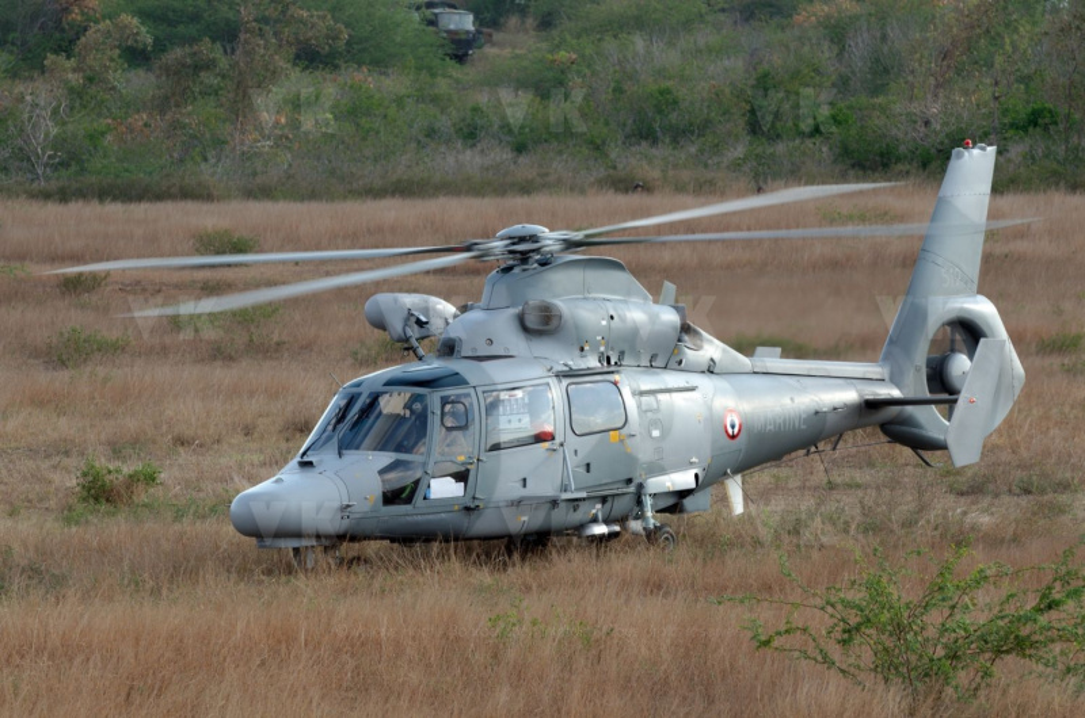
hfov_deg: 6.9
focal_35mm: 300
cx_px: 542
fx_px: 9024
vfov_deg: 4.6
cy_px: 359
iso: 200
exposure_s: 1/160
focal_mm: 200
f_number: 8
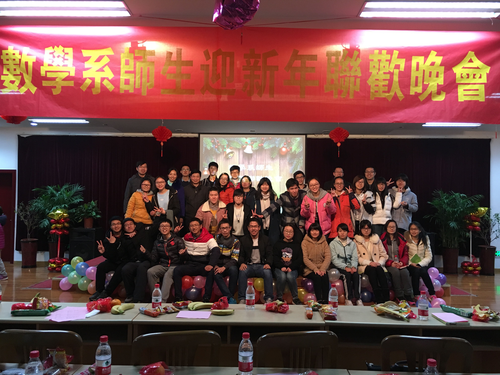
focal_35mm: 29
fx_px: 419
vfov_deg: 48.2
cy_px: 188
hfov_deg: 61.7
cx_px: 250
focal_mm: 4.15
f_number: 2.2
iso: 160
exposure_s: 1/33
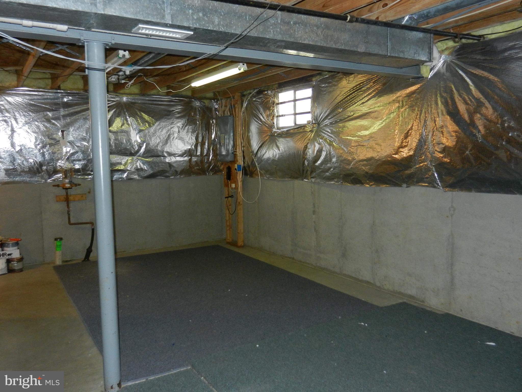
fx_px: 437
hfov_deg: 61.7
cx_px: 261
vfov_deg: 48.2
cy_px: 196
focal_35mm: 29
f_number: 3.6
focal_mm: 5.1
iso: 450
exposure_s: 1/30
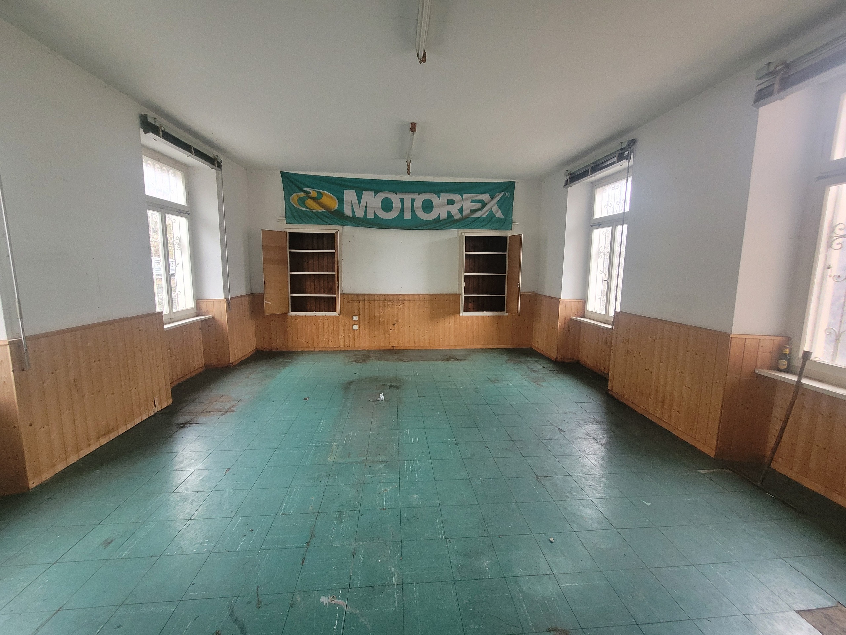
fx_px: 318
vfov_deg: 89.9
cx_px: 423
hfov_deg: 106.2
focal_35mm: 13
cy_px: 318
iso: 400
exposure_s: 1/50
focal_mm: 1.74
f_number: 2.2
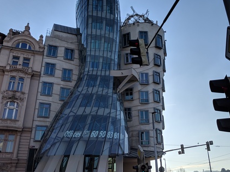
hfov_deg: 52.5
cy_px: 65
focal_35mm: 35
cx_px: 129
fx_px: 233
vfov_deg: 40.5
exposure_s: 1/4695
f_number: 1.8
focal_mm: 4.44
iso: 57
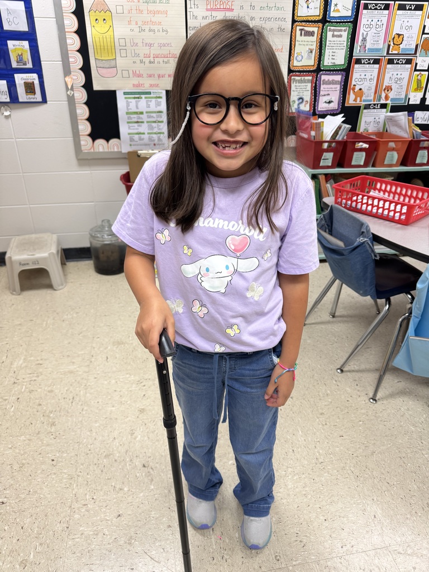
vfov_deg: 71.6
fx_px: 397
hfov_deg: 56.8
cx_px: 214
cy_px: 286
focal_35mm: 24
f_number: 1.78
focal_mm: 6.76
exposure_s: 1/120
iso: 160
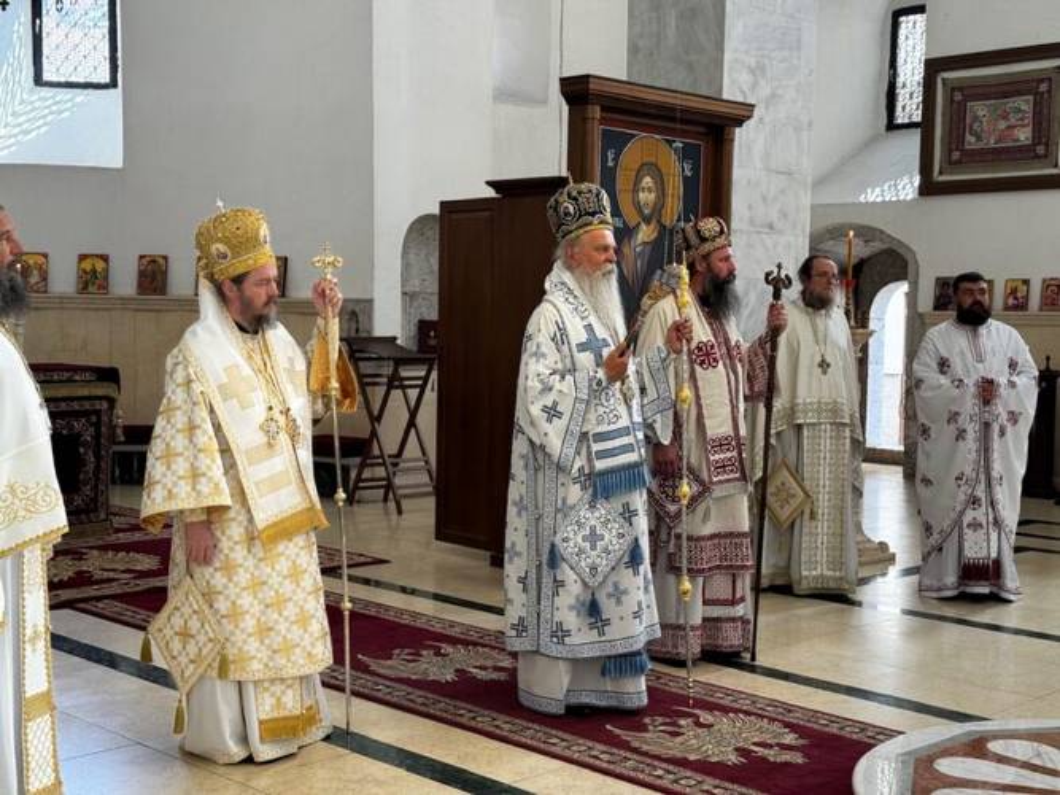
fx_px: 1470
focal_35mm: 48
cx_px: 530
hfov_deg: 39.7
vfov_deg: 30.3
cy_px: 398
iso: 160
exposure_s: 1/100
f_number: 1.78
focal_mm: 6.76
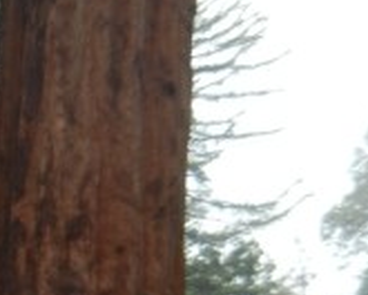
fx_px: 1982
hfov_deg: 10.4
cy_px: 293
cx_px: -87
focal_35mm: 182
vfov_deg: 8.4
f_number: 3.5
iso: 160
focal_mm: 5.4
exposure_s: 1/348
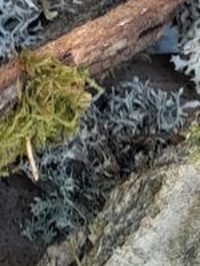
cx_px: -193
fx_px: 1063
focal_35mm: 138
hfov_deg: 10.0
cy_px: -239
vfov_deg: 12.8
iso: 80
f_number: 1.8
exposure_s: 1/50
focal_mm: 4
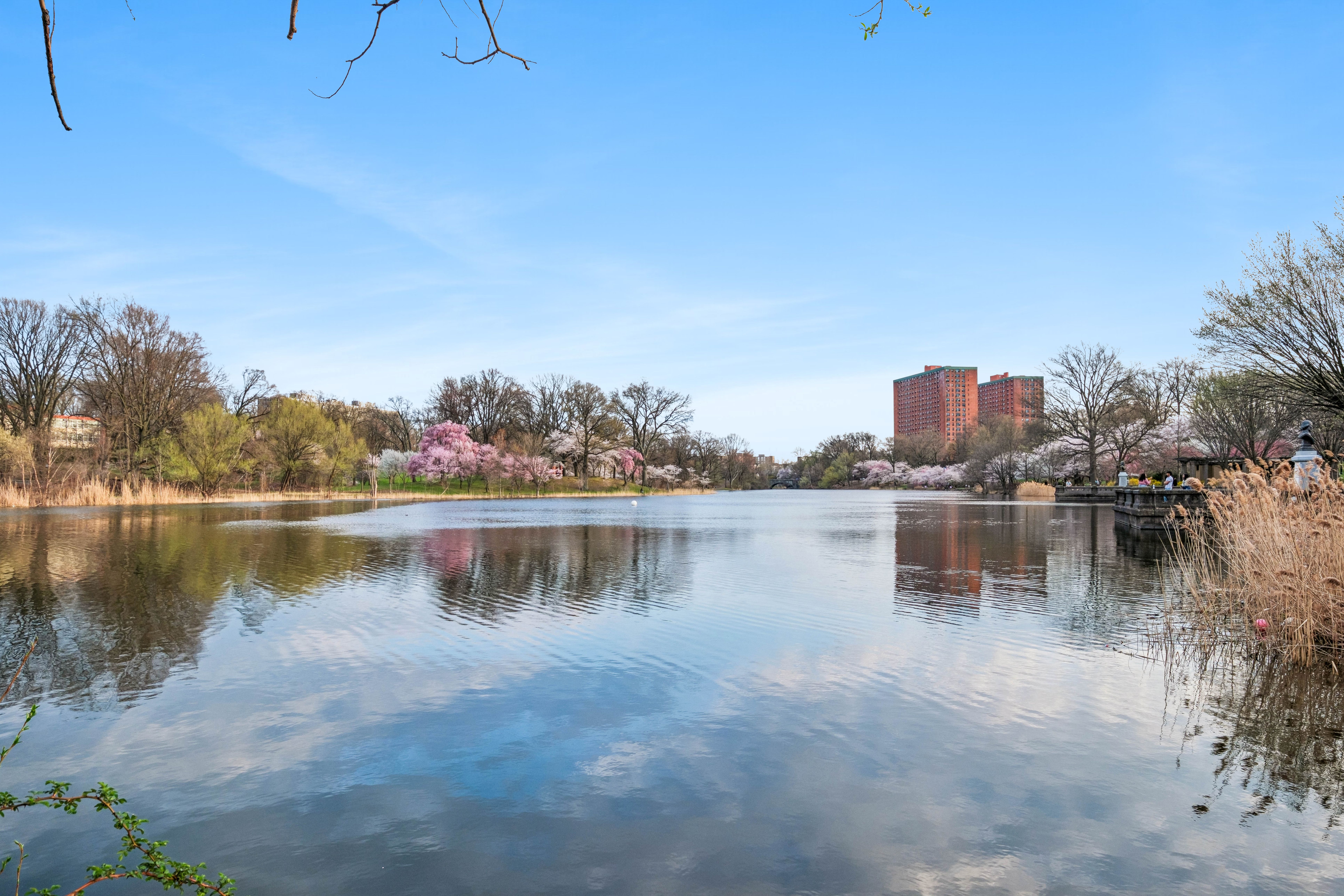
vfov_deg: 53.1
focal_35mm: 24
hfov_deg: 73.7
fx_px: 896
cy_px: 448
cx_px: 672
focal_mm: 16
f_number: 5.6
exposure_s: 1/200
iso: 250
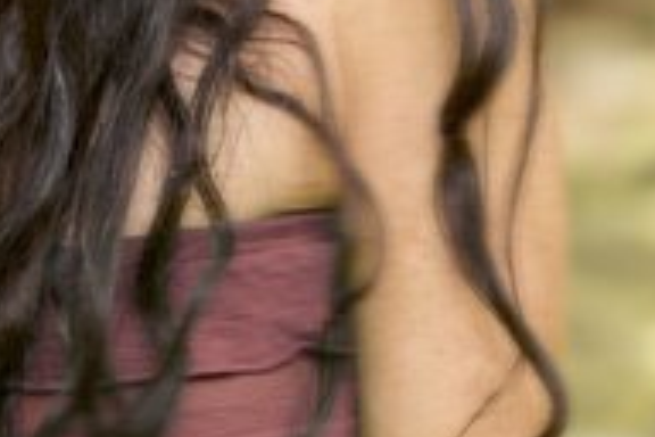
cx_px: 143
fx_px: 6076
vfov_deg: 4.1
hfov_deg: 6.2
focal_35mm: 334
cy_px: 159
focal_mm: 50
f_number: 1.8
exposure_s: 1/500
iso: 250
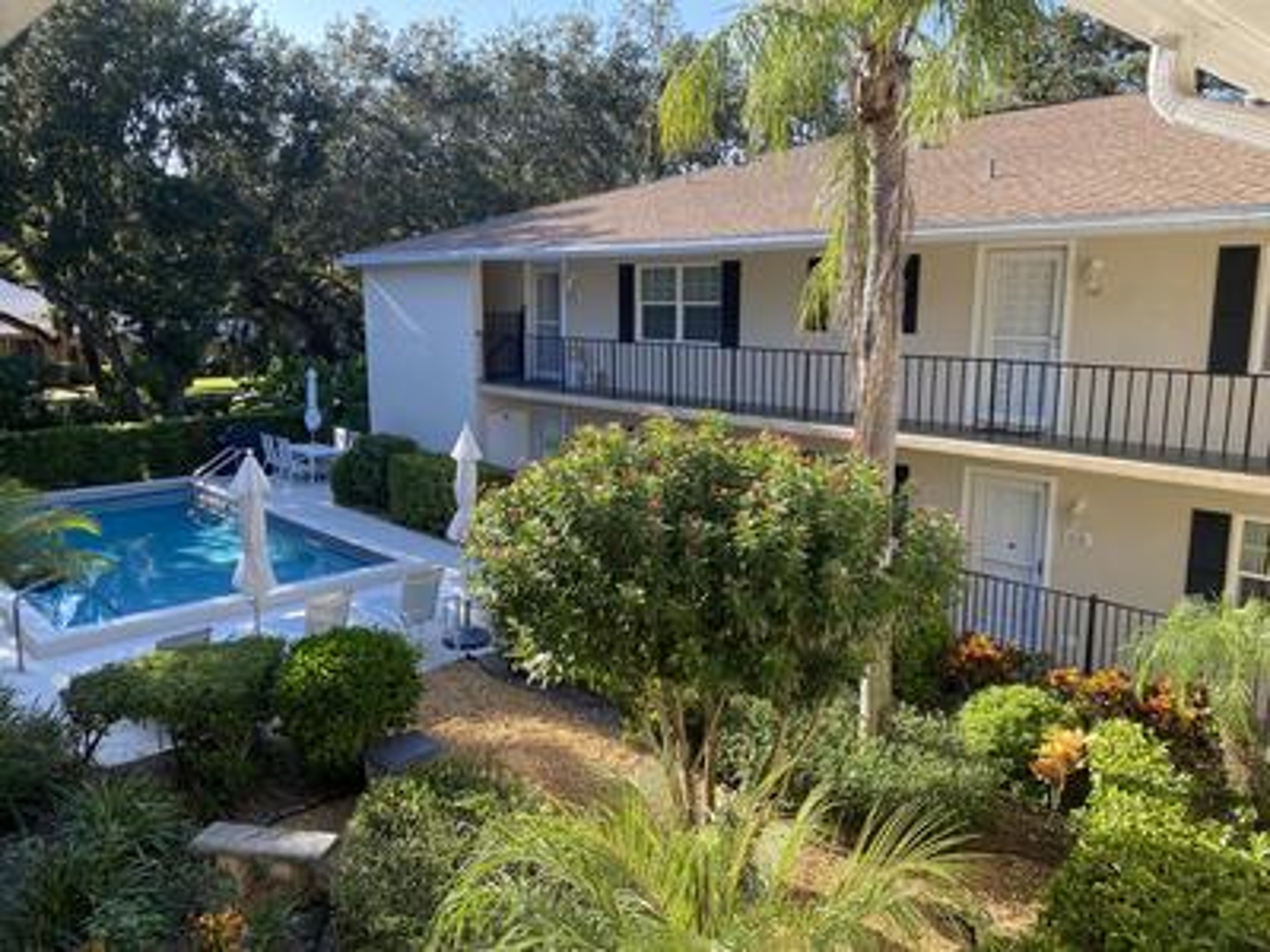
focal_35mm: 26
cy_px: 476
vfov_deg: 53.1
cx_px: 635
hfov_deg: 67.3
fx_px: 954
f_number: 1.8
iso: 32
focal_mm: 4.25
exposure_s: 1/495
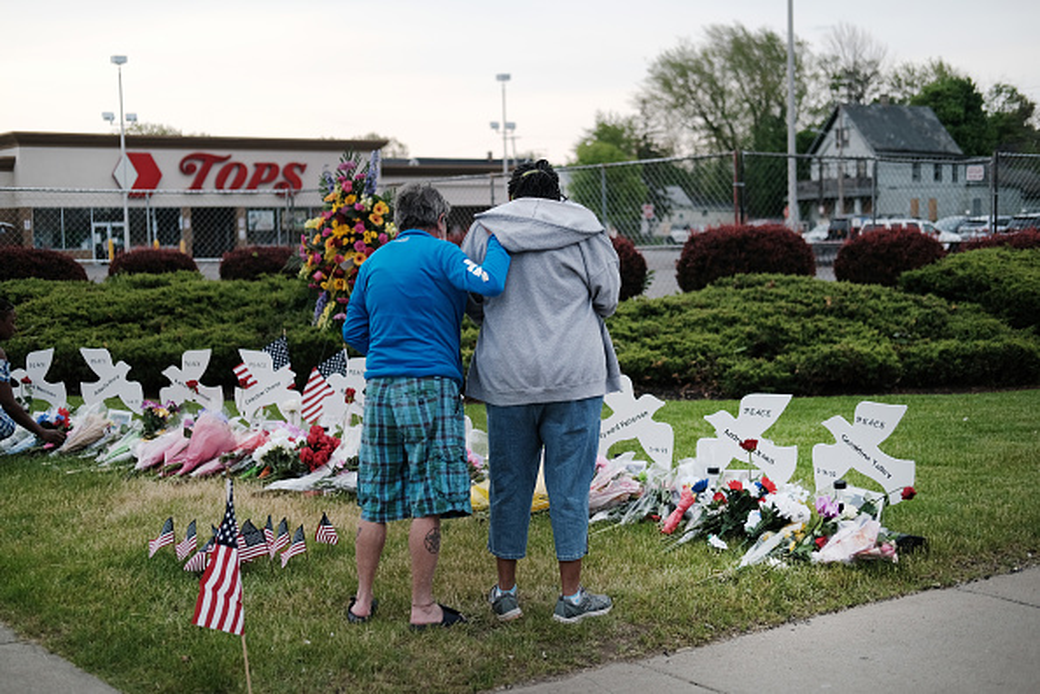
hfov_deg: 37.5
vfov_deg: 25.5
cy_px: 347
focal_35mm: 53
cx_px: 520
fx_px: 1531
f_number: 2
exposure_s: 1/1300
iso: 160
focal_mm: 35
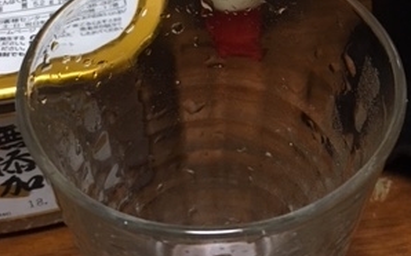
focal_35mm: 66
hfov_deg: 31.0
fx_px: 739
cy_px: 33
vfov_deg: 19.4
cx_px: 245
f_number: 2.2
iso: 125
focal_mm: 4.15
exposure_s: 1/30
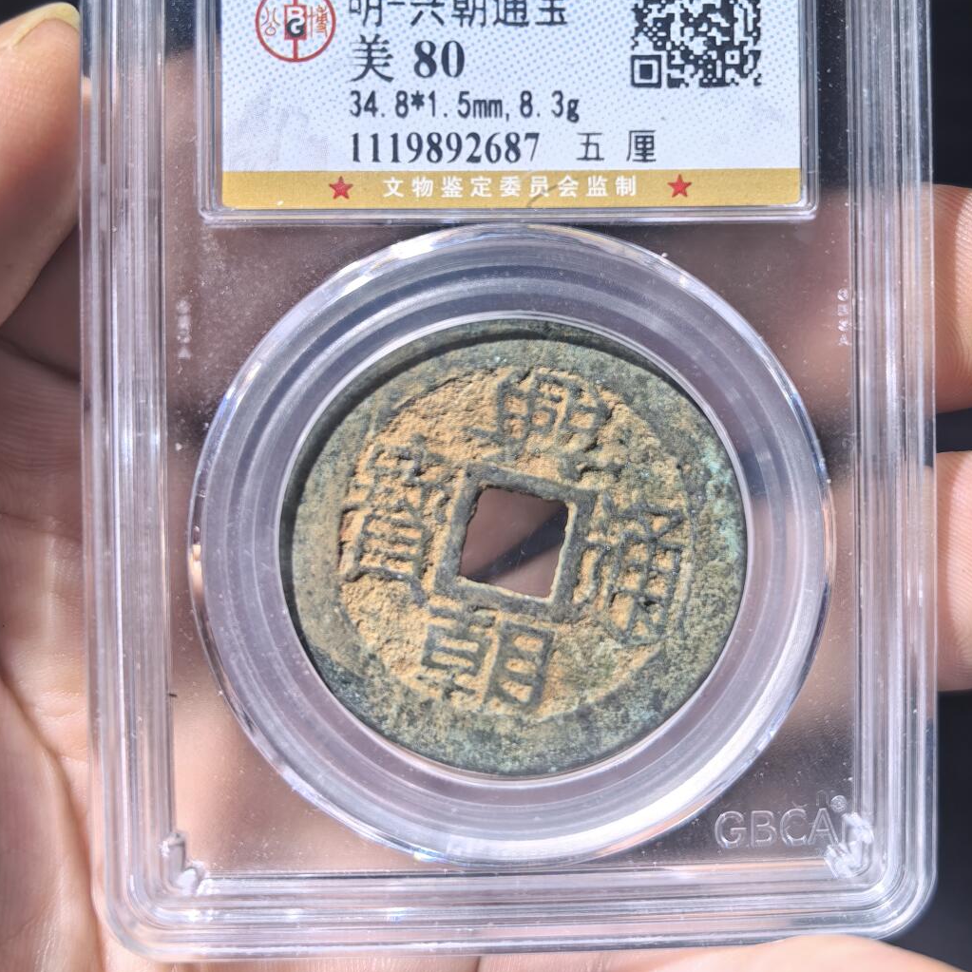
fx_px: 1334
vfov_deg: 39.6
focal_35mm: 42
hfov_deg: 40.0
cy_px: 335
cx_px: 545
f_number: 2
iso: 50
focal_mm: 8.5
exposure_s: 1/163
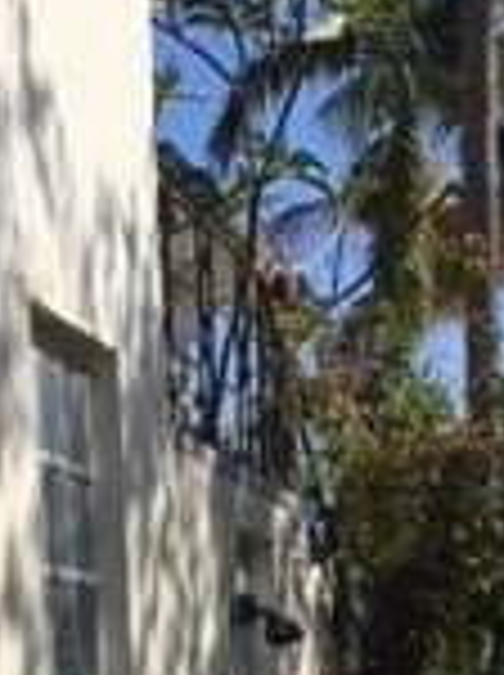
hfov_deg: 11.7
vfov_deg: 14.3
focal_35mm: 124
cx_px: 590
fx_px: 2414
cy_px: 1170
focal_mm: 4.15
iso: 25
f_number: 2.2
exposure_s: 1/1637
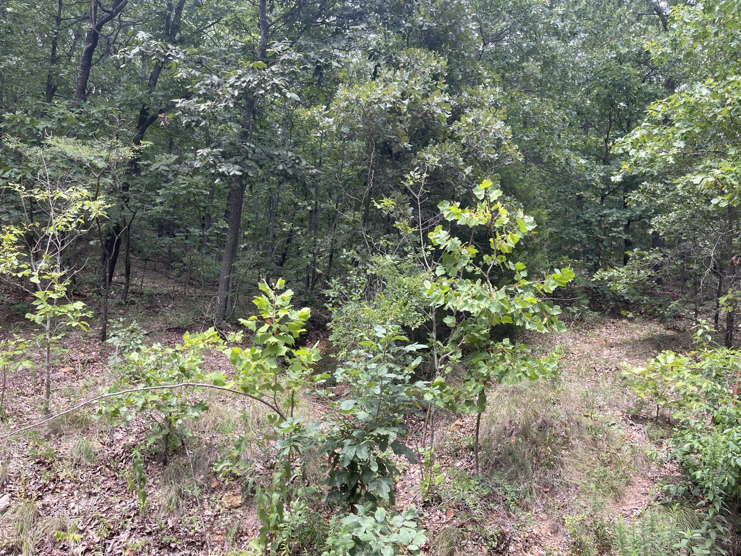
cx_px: 370
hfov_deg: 69.4
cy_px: 278
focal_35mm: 25
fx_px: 535
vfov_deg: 54.9
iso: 32
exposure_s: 1/488
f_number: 1.6
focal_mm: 5.1
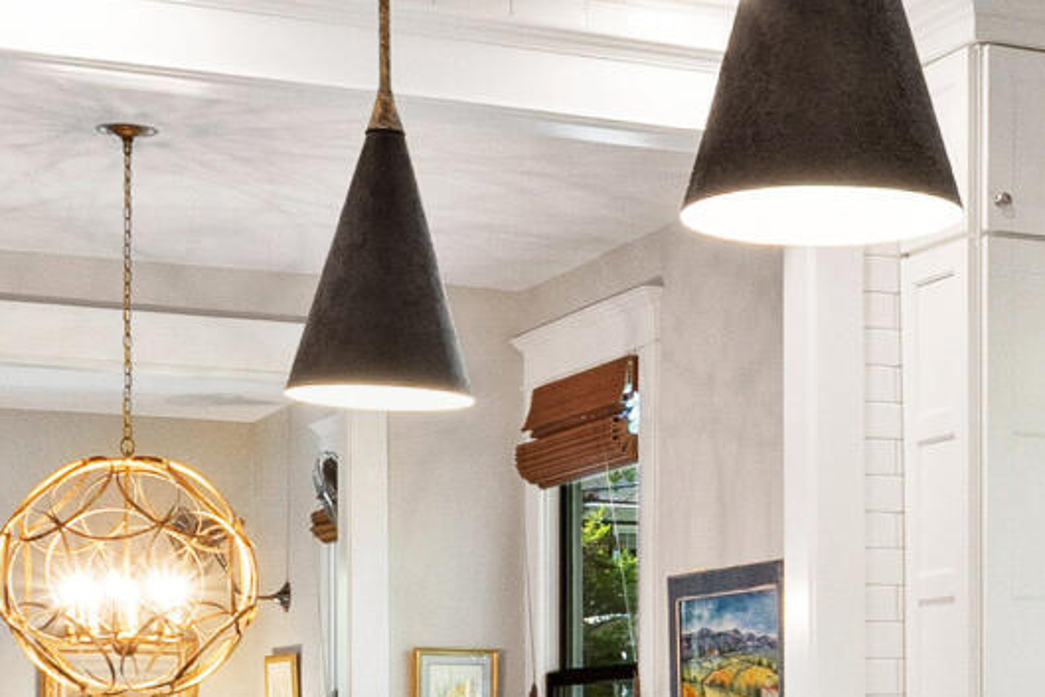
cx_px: 952
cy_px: 675
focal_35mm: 85
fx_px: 2468
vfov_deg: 15.8
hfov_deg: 23.3
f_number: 9
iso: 100
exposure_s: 1/2.5
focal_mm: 10
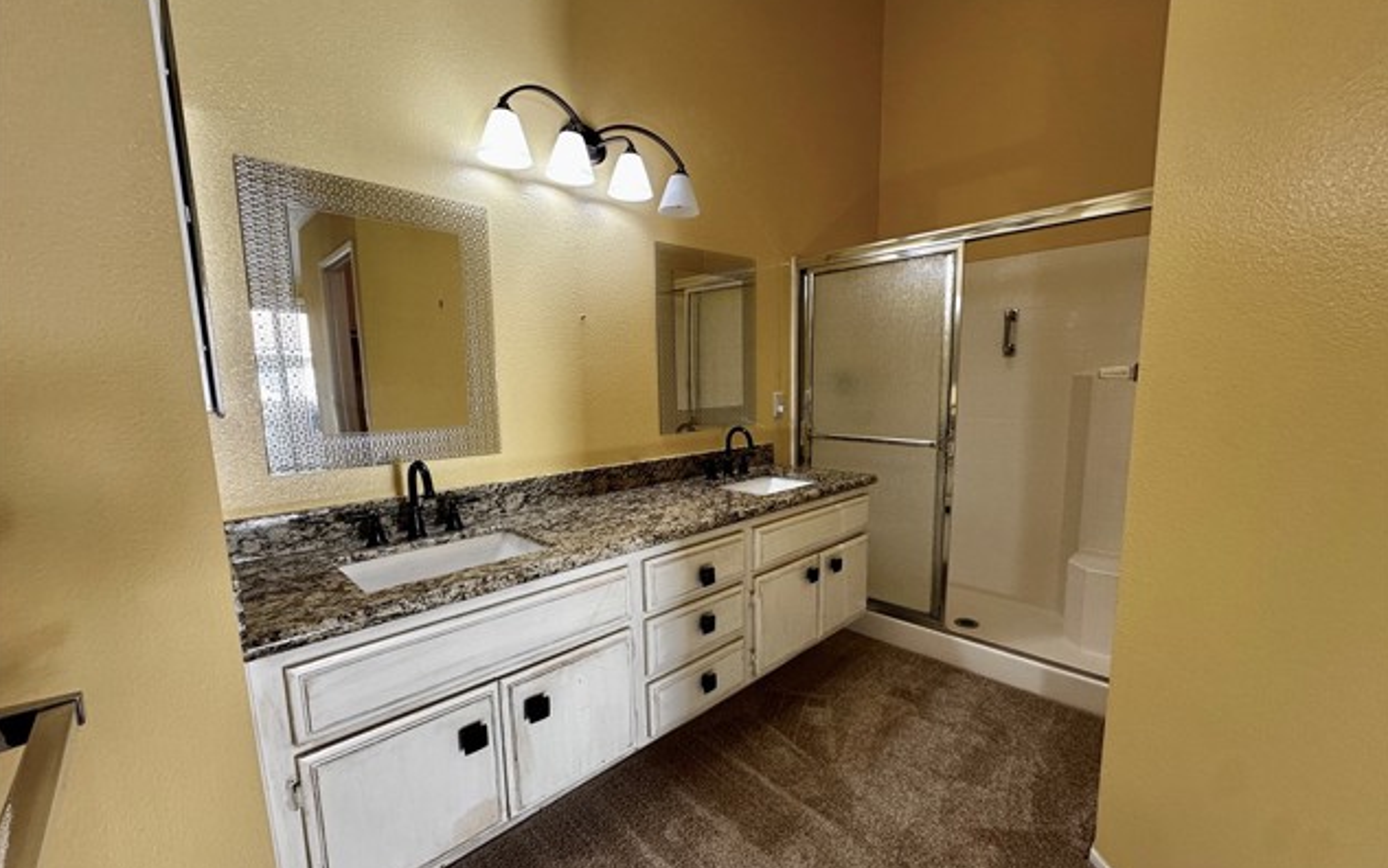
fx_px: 568
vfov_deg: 74.8
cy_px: 460
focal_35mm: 15
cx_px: 695
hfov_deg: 101.4
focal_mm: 2.22
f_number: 2.2
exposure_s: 1/120
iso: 160
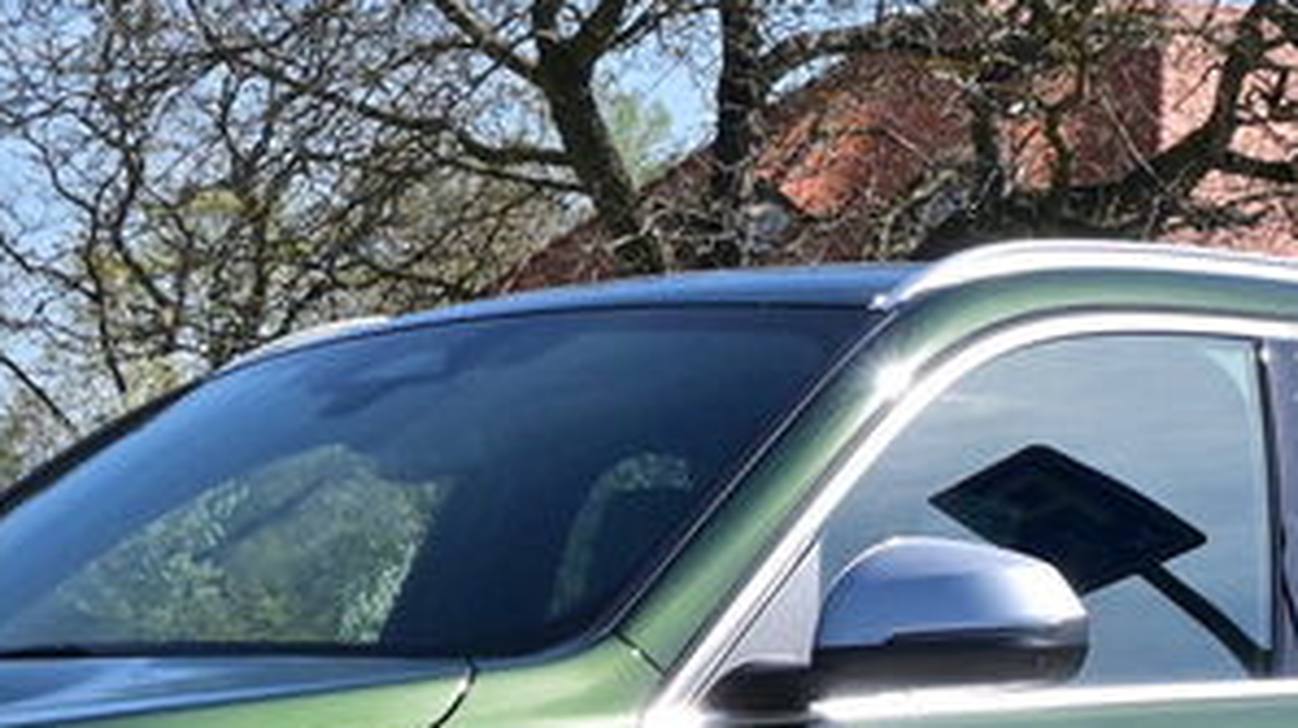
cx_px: 335
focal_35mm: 155
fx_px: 5314
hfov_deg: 13.9
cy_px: 1068
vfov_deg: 7.7
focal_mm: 30.5
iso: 800
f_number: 14
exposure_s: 1/800
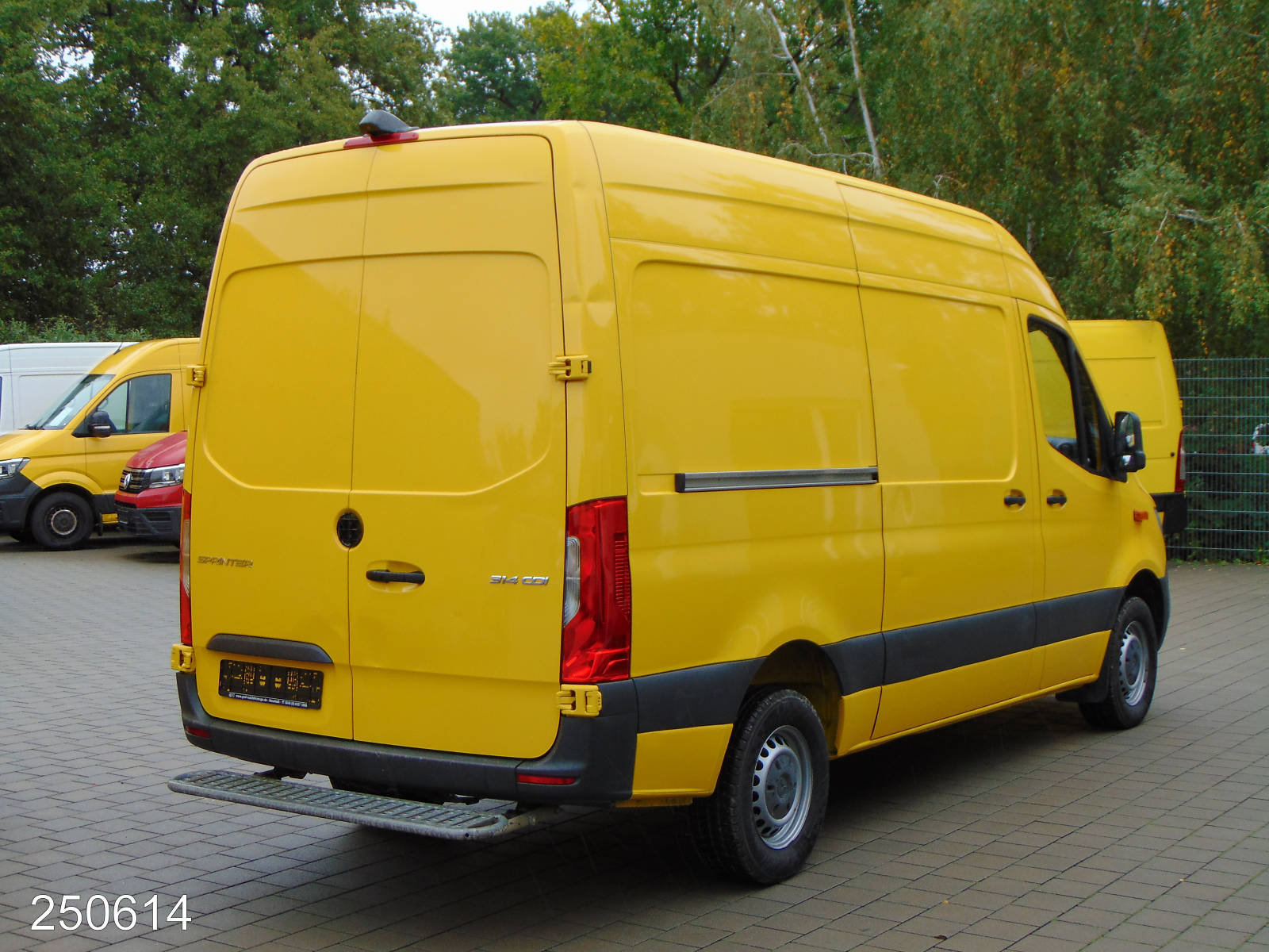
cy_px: 476
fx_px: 1833
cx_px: 634
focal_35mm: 50
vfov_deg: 29.1
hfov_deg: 38.2
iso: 80
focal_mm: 9
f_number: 3.5
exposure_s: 1/60
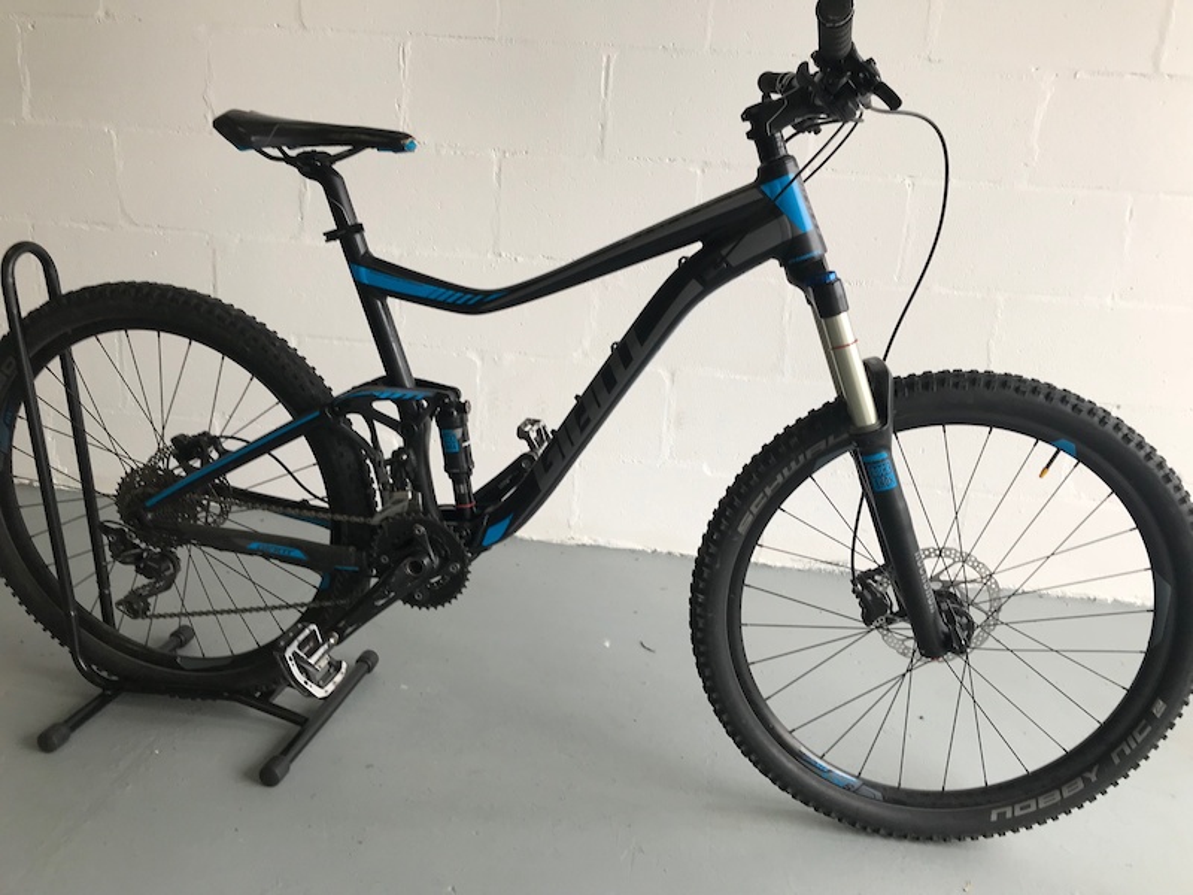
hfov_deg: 63.4
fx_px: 965
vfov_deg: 49.7
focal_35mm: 28
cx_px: 596
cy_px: 448
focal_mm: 3.99
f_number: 1.8
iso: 20
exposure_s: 1/50
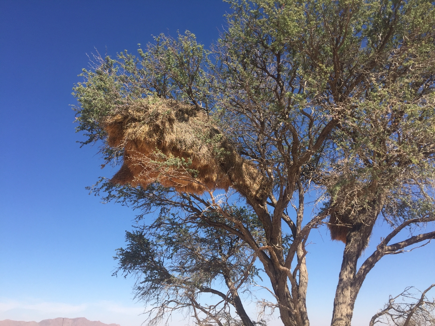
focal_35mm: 29
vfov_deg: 48.2
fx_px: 364
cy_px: 163
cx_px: 218
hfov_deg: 61.7
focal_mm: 4.15
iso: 32
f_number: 2.2
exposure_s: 1/1883
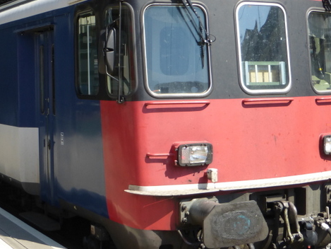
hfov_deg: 30.1
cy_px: 120
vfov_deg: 22.9
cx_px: 113
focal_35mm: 64
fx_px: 612
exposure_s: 1/500
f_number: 4
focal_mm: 5.4
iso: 100
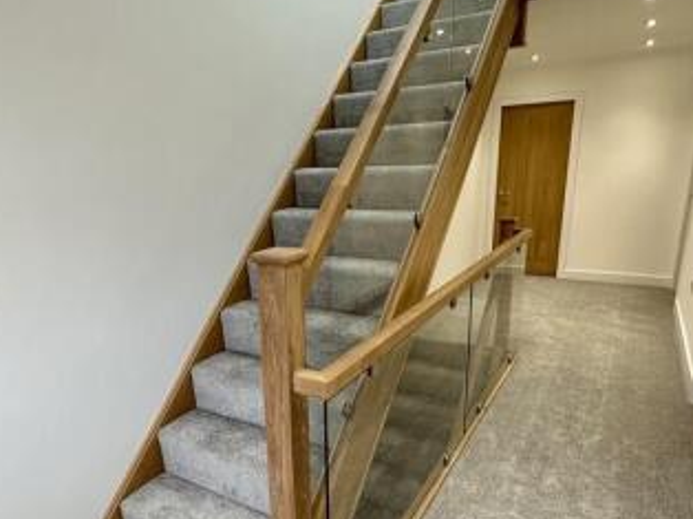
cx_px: 275
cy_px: 306
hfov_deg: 66.7
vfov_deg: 52.7
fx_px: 520
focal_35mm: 26
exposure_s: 1/100
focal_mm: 2.22
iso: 200
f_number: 2.2
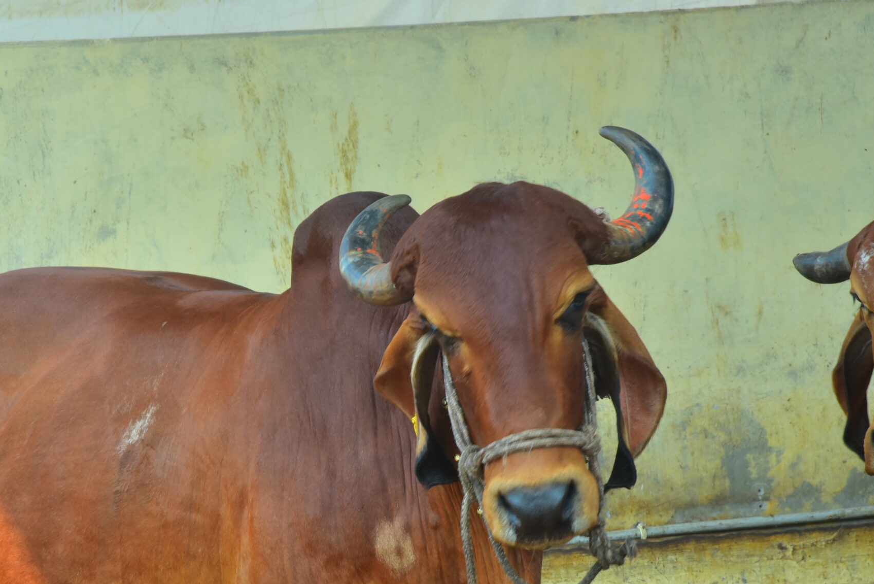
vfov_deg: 7.6
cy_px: 432
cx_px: 321
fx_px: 4396
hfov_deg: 11.3
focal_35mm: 181
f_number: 8
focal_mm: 120
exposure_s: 1/100
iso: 500
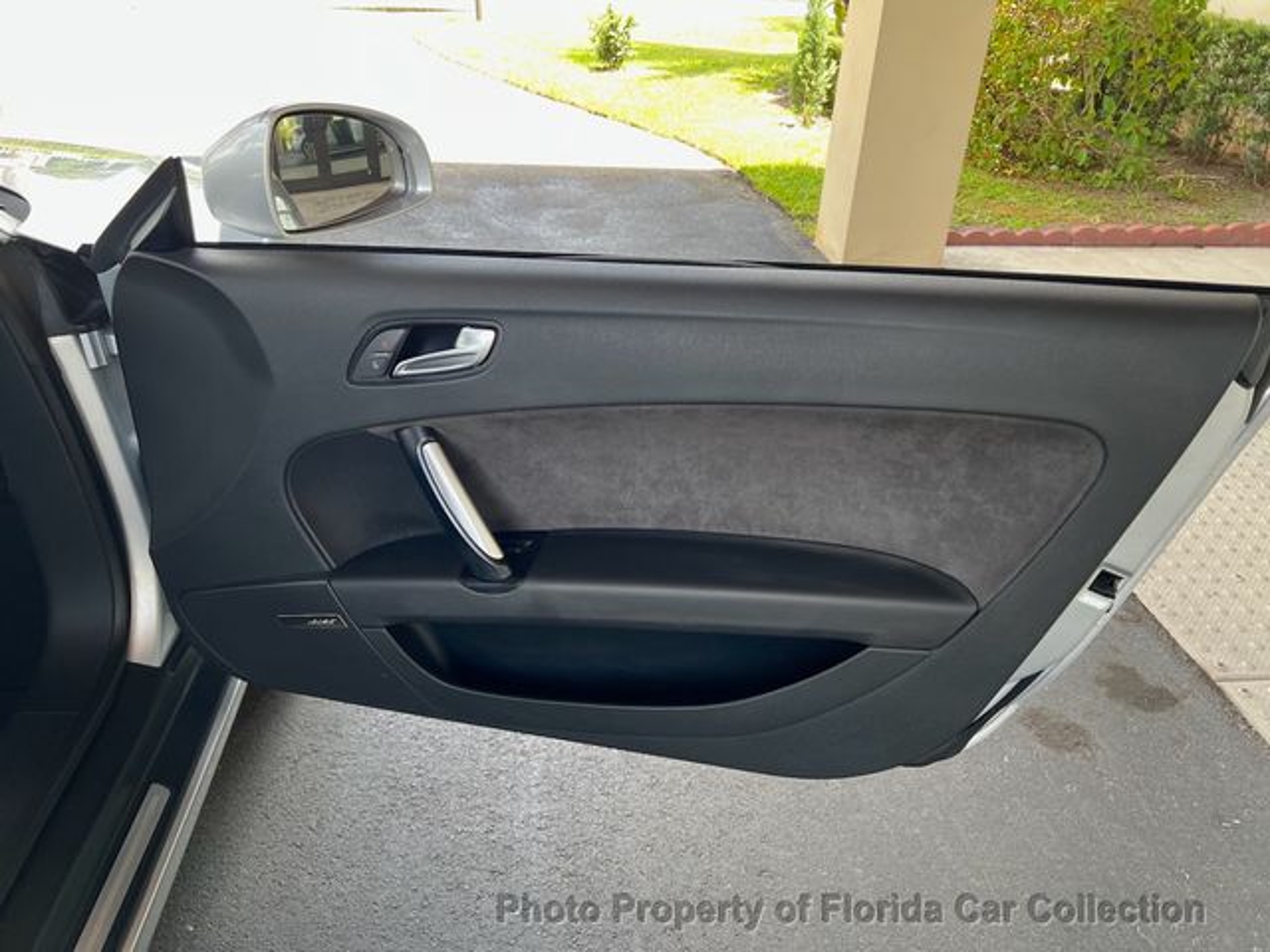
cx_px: 635
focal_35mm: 26
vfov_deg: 53.1
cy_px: 476
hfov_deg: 67.3
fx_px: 954
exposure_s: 1/121
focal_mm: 5.7
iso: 40
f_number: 1.5
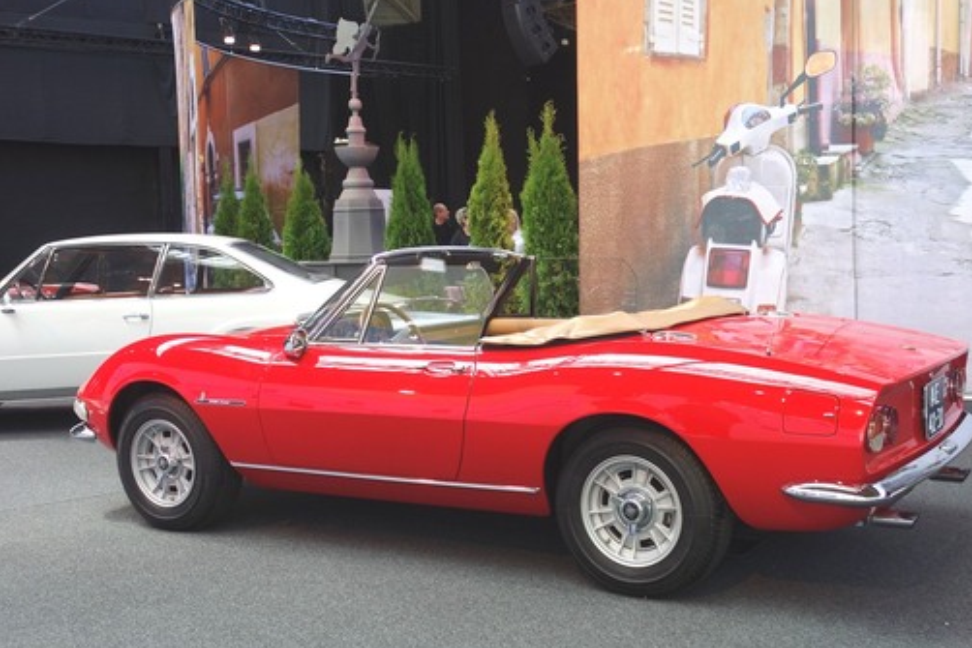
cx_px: 579
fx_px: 1161
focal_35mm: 43
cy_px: 333
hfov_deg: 45.2
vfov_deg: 31.2
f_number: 2.8
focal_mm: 13.25
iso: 125
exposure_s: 1/80
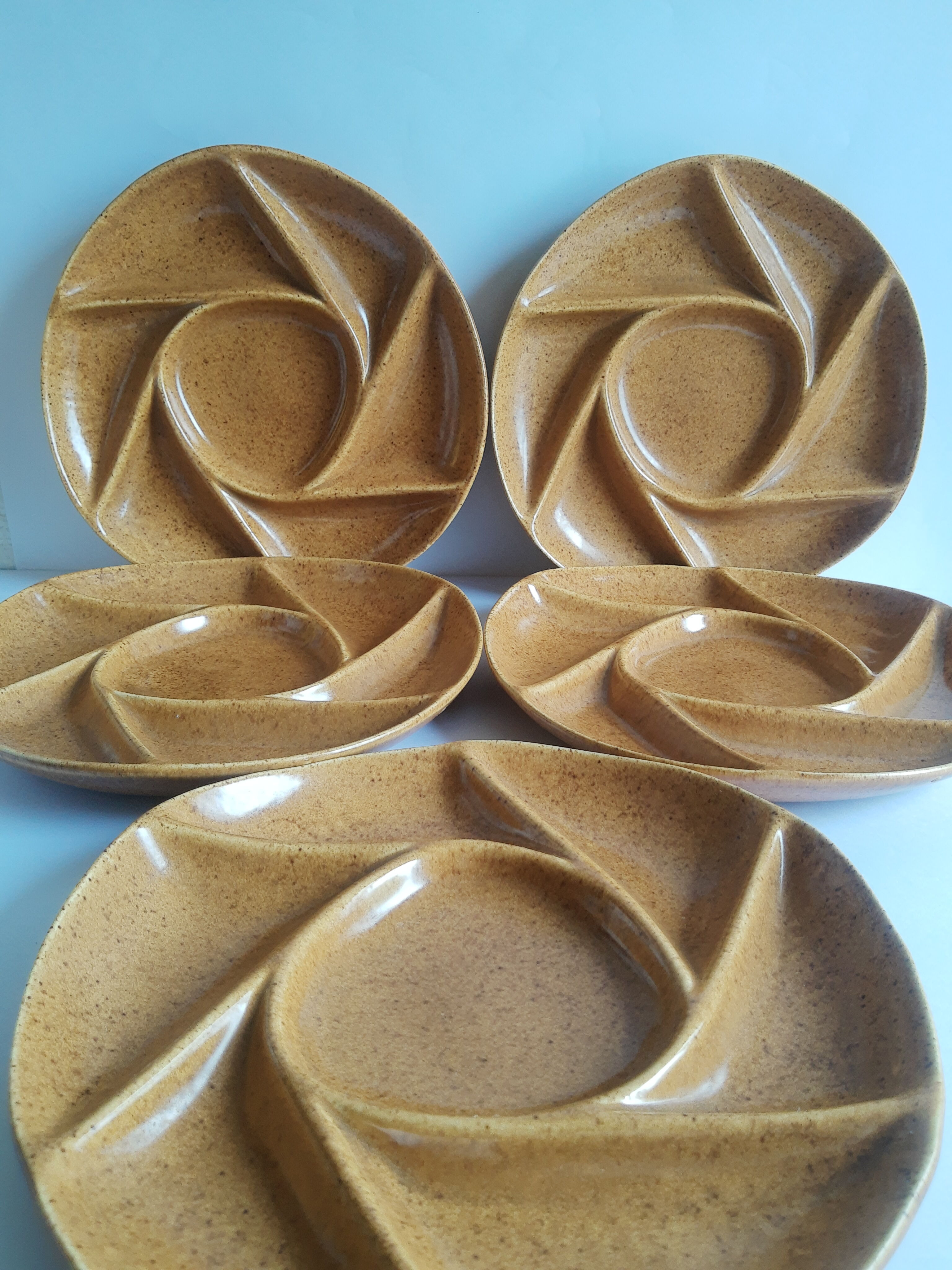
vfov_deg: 67.3
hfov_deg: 53.1
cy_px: 635
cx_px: 476
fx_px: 953
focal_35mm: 26
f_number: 1.8
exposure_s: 1/50
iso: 79
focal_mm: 3.95
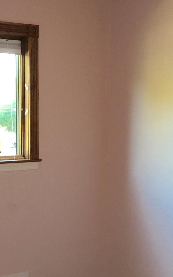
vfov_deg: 29.1
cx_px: 89
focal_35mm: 70
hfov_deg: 18.6
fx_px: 528
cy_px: 187
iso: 50
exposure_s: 1/30
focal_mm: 4.15
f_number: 2.2
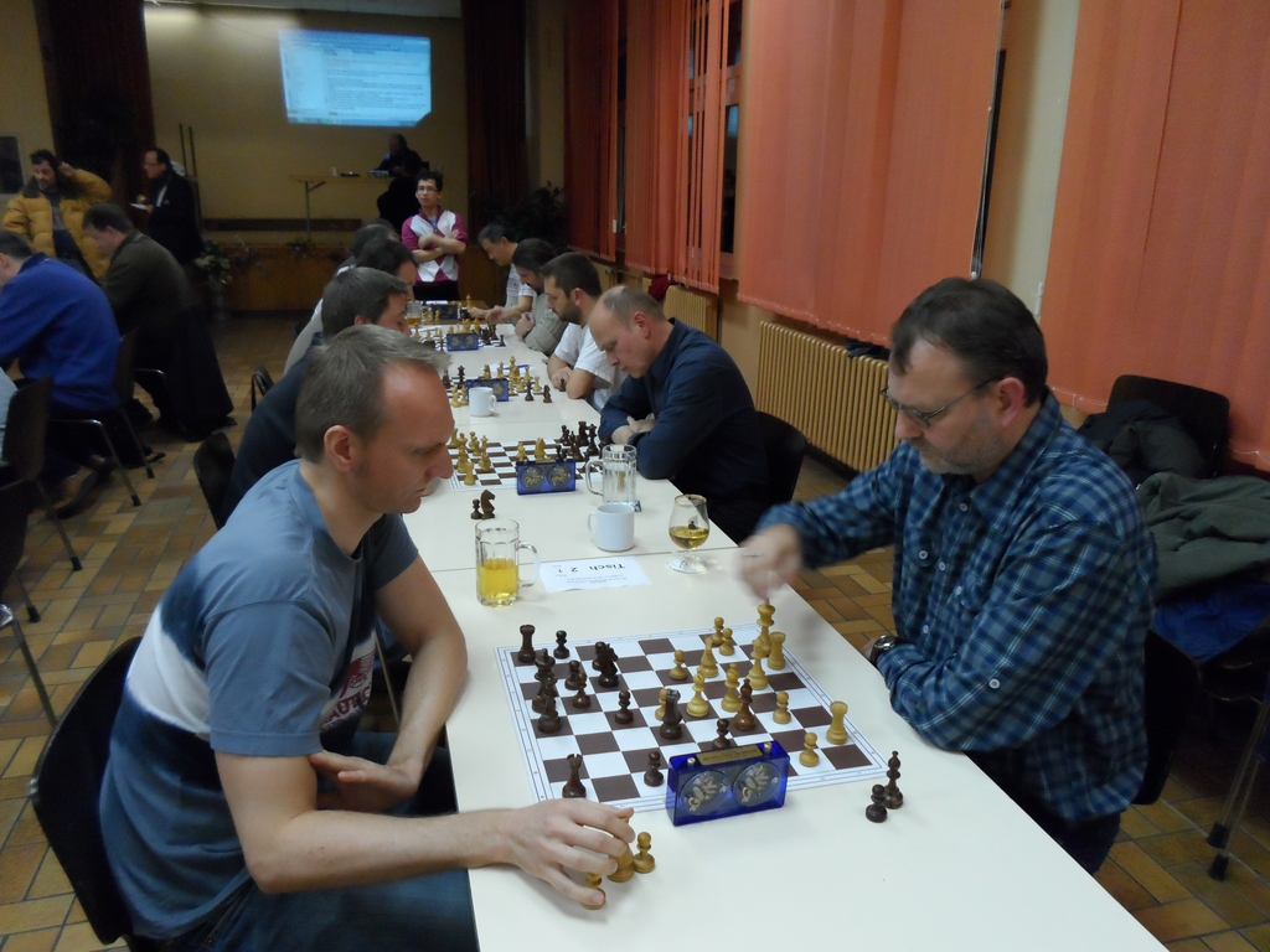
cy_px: 476
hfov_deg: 69.4
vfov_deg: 54.9
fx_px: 917
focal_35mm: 25
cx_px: 635
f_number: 2.5
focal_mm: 4.5
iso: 320
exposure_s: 1/30
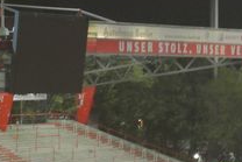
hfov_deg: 12.6
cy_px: 174
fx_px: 1090
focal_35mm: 162
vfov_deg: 8.4
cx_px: 74
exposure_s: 1/2.5
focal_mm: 21.9
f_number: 5
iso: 800
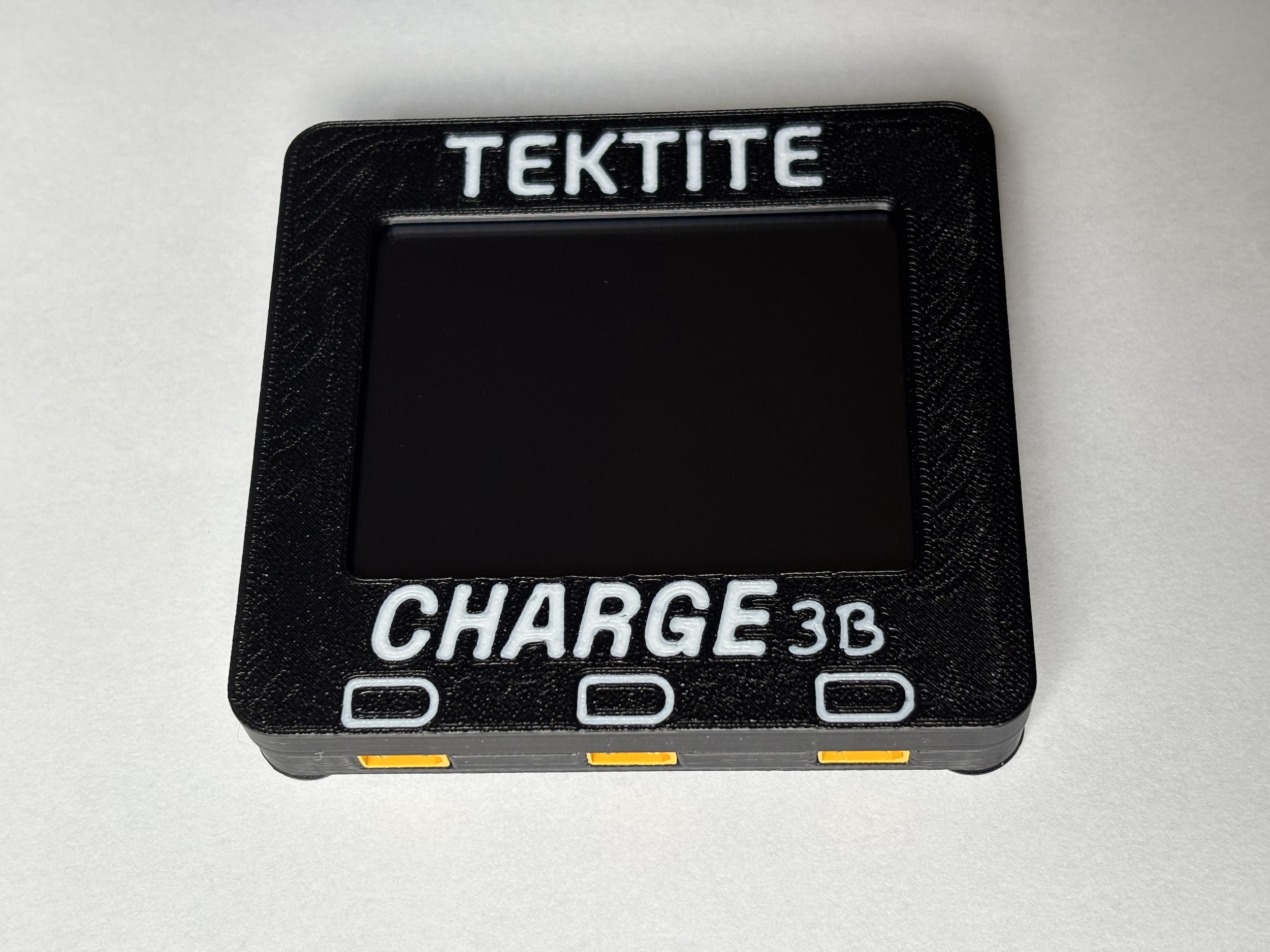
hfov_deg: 36.8
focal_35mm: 52
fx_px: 1908
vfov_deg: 28.0
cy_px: 476
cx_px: 635
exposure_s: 1/66
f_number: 1.6
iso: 50
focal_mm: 5.96
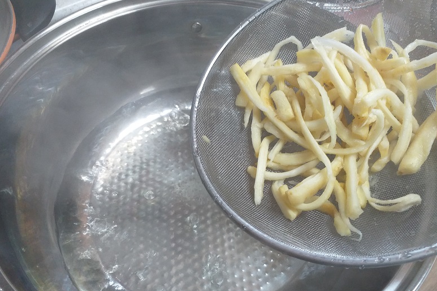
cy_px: 158
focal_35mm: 28
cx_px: 217
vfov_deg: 46.3
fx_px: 340
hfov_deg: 65.5
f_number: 1.9
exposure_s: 1/33
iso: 160
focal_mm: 3.6
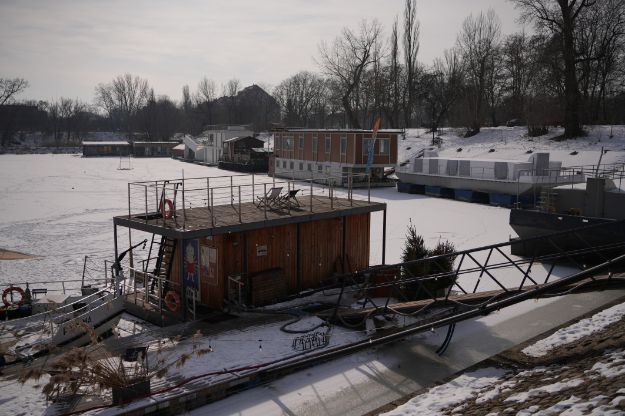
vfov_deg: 37.9
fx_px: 608
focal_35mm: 35
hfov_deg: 54.4
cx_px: 312
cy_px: 208
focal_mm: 35
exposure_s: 1/6400
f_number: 2.8
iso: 100
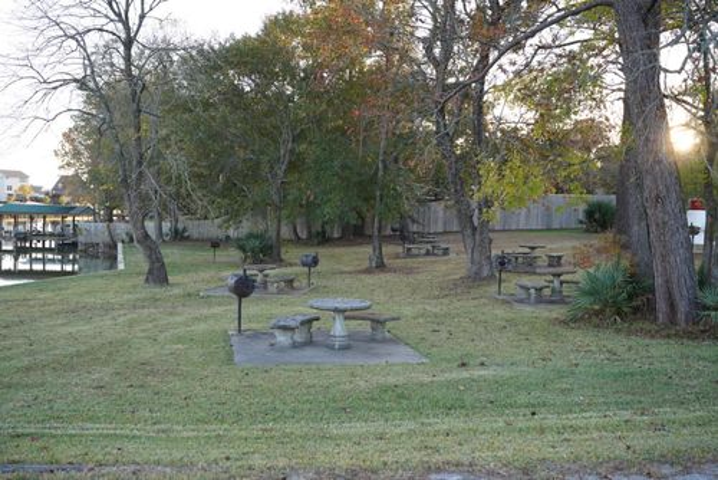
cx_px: 359
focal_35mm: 35
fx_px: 698
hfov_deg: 54.4
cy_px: 240
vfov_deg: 37.9
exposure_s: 1/160
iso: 320
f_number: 4
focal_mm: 35
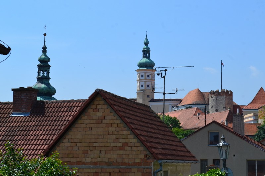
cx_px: 132
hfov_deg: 24.6
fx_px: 607
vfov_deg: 16.5
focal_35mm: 82
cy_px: 88
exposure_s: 1/500
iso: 320
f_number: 11
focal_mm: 55
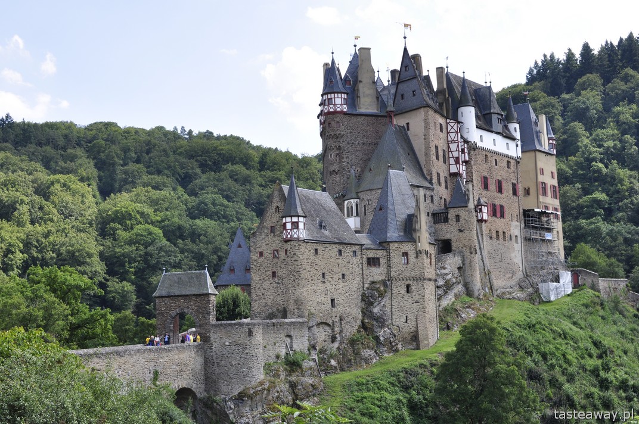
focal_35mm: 52
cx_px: 320
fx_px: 931
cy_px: 212
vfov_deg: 25.7
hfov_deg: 37.9
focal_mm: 35
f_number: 10
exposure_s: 1/250
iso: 280
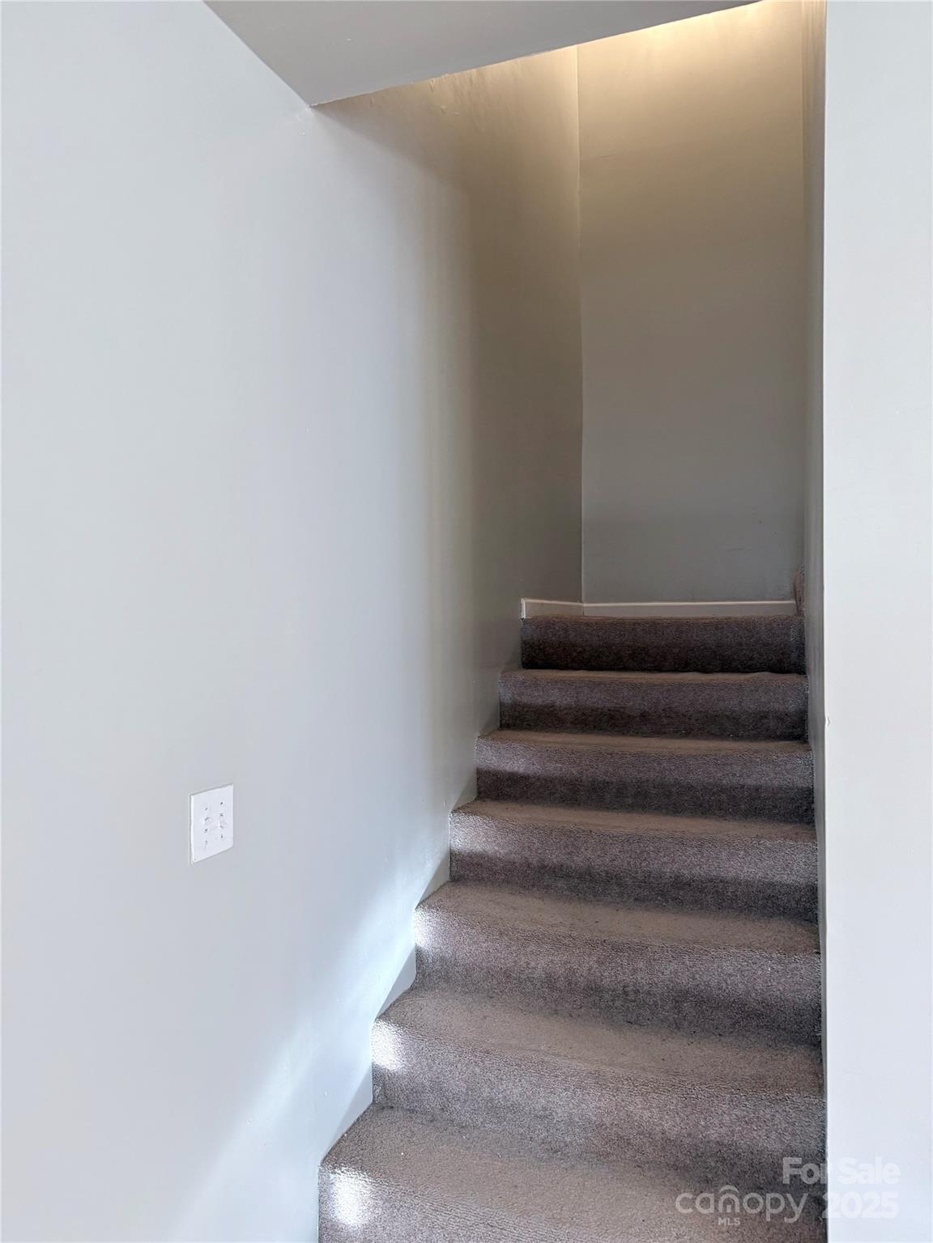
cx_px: 466
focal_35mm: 24
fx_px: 862
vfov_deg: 71.6
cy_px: 622
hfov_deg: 56.8
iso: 250
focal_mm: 6.76
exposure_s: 1/60
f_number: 1.78
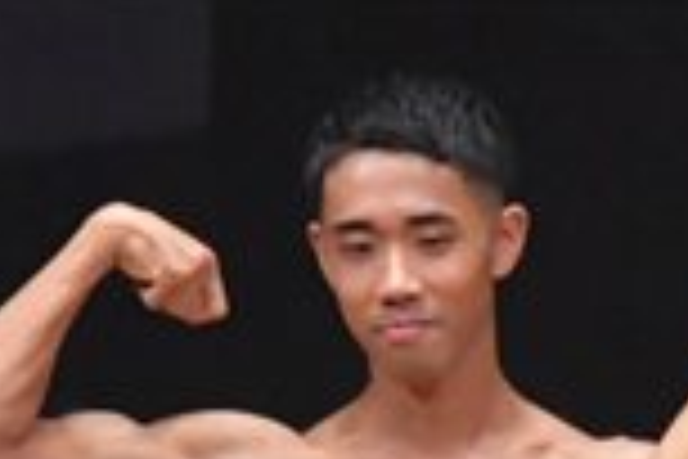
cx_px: 987
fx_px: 27633
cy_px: 1143
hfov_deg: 1.4
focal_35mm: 1446
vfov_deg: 0.9
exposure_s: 1/400
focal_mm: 190
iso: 6400
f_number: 5.6
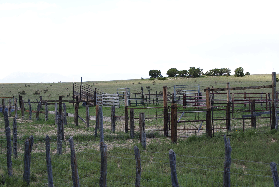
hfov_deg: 24.6
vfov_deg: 16.6
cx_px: 140
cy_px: 94
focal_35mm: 82
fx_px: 640
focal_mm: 55
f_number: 9
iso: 200
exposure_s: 1/160
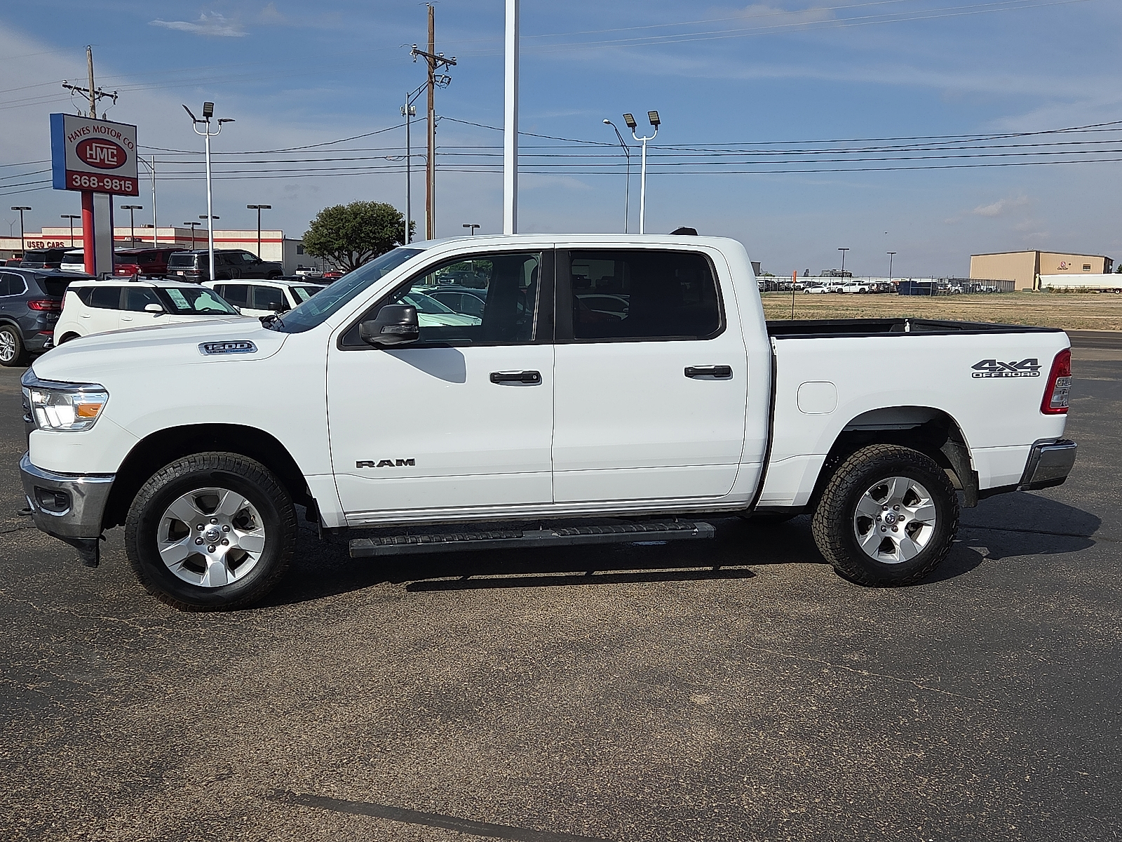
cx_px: 561
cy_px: 421
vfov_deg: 41.8
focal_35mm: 34
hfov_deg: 54.0
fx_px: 1102
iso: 61
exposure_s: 1/10000
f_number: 1.8
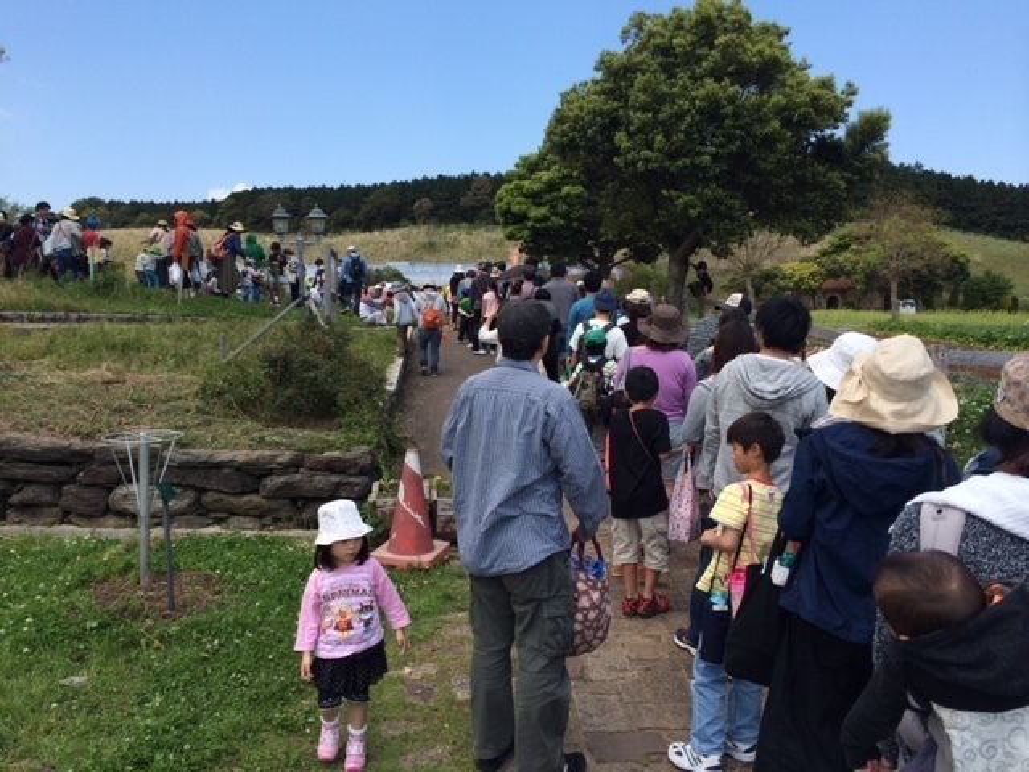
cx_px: 514
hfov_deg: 60.0
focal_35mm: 30
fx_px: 892
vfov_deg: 46.8
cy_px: 386
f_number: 2.2
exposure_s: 1/1414
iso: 32
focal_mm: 4.12
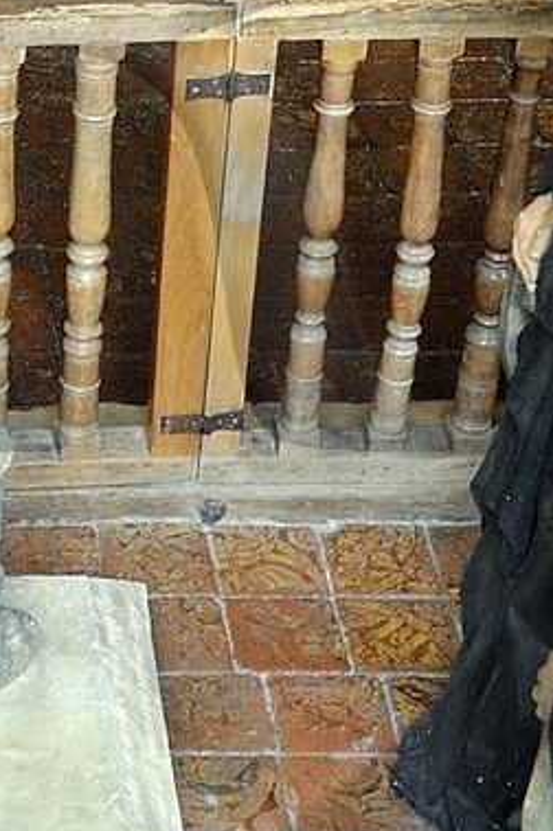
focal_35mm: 127
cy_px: 52
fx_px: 2931
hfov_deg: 10.5
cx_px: -217
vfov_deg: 15.9
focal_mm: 20
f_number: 5.6
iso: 800
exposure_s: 1/30
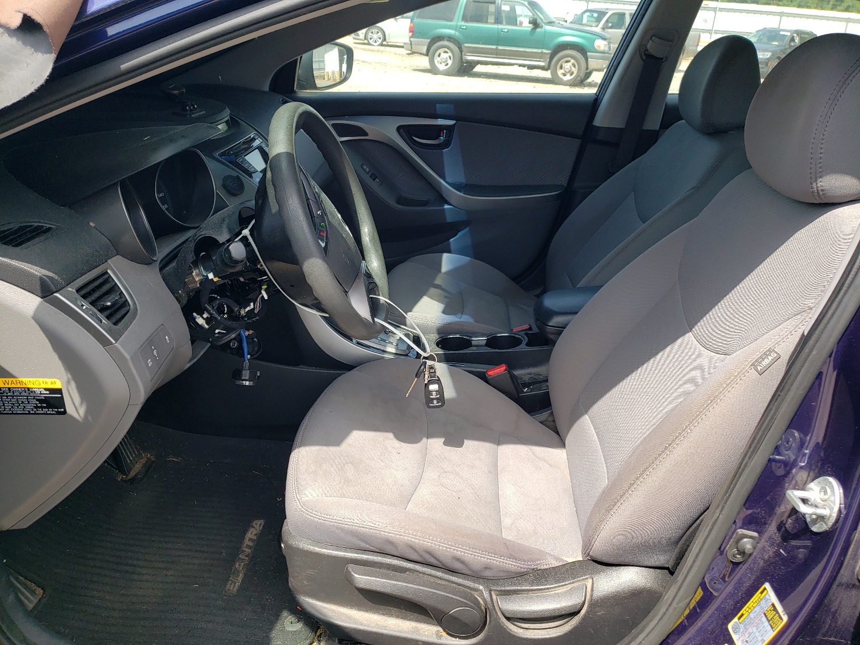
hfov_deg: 67.3
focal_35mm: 26
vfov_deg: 53.1
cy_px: 322
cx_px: 430
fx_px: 646
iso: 50
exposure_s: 1/714
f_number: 1.5
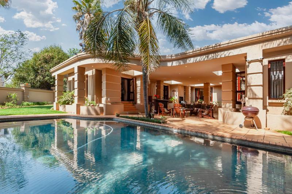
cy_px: 97
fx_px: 130
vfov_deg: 73.6
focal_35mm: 16
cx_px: 146
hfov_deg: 96.8
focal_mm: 16
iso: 200
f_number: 13
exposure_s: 1/125
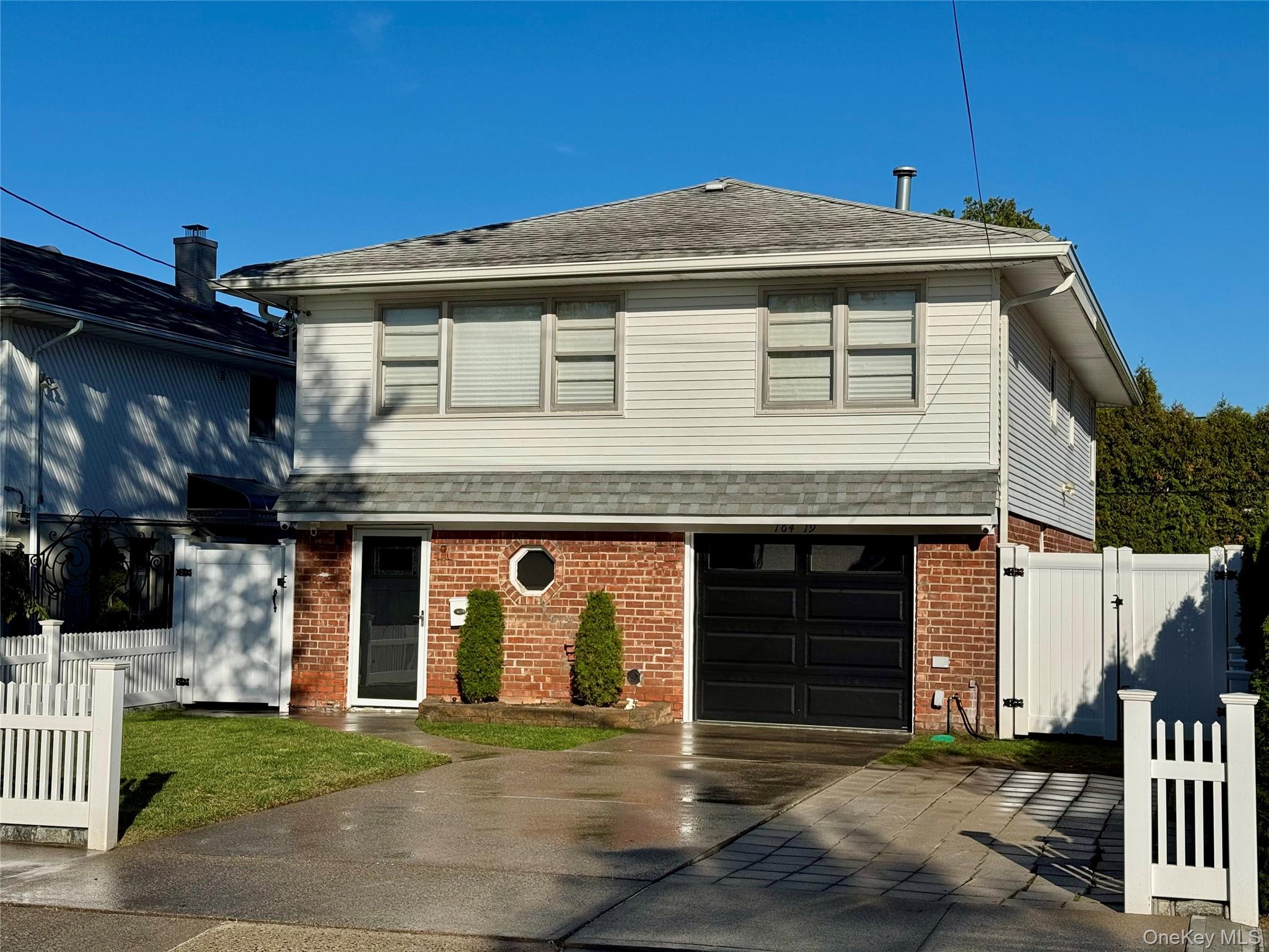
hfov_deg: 39.7
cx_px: 634
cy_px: 476
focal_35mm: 48
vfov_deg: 30.3
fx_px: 1760
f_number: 1.78
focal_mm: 6.76
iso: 64
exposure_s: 1/12500
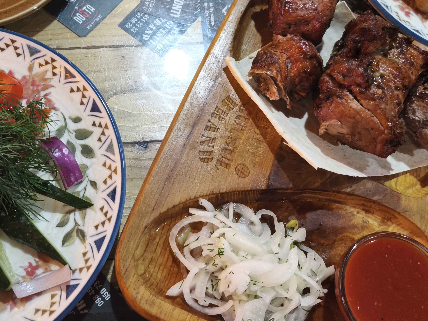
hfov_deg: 46.7
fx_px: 495
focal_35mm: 40
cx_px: 184
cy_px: 125
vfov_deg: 35.8
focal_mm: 5.35
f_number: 1.7
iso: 640
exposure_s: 1/33.3
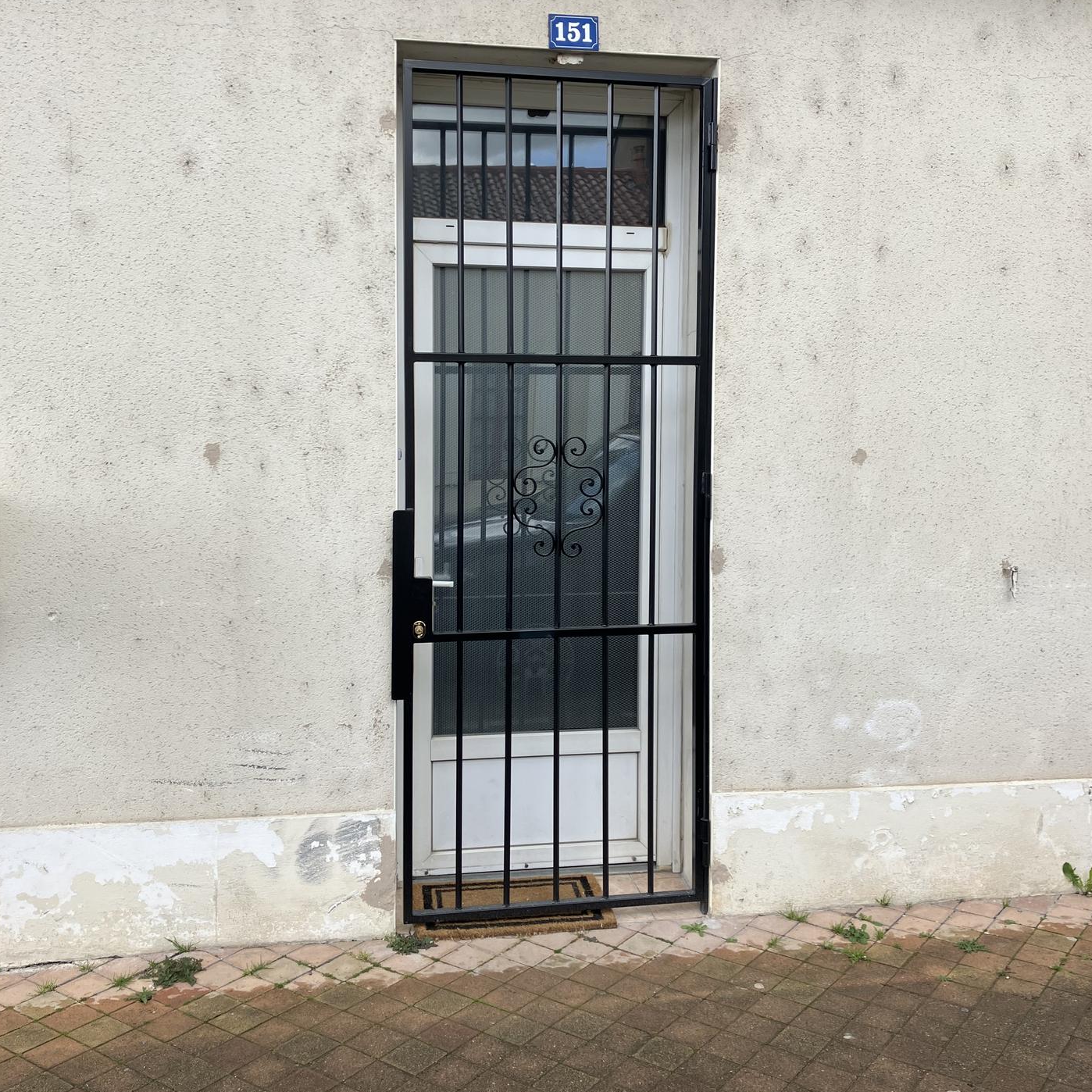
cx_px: 558
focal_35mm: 34
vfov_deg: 48.4
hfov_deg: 48.4
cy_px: 516
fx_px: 1213
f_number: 1.8
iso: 32
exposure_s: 1/565
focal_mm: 3.99
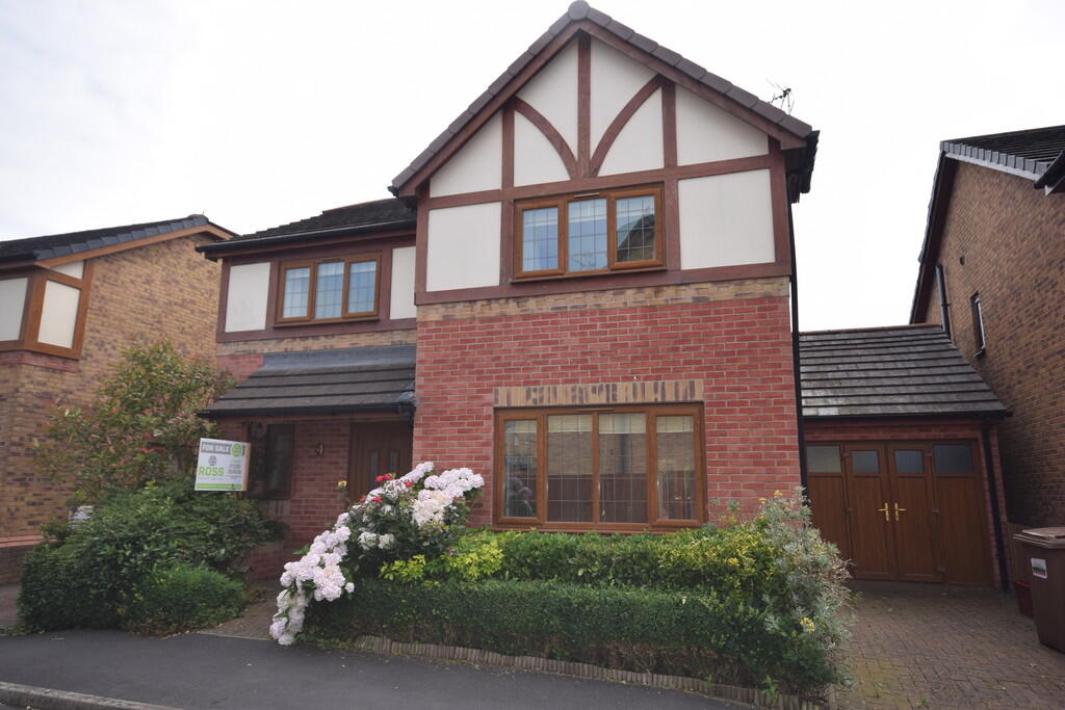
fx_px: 710
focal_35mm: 24
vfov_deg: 53.1
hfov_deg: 73.7
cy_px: 355
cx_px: 532
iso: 100
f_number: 9
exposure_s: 1/200
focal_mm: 16
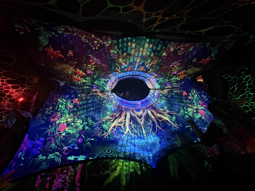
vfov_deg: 85.7
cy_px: 96
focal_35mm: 14
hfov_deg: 102.1
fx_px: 103
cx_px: 128
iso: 1250
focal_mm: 2.22
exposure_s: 1/29
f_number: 2.2
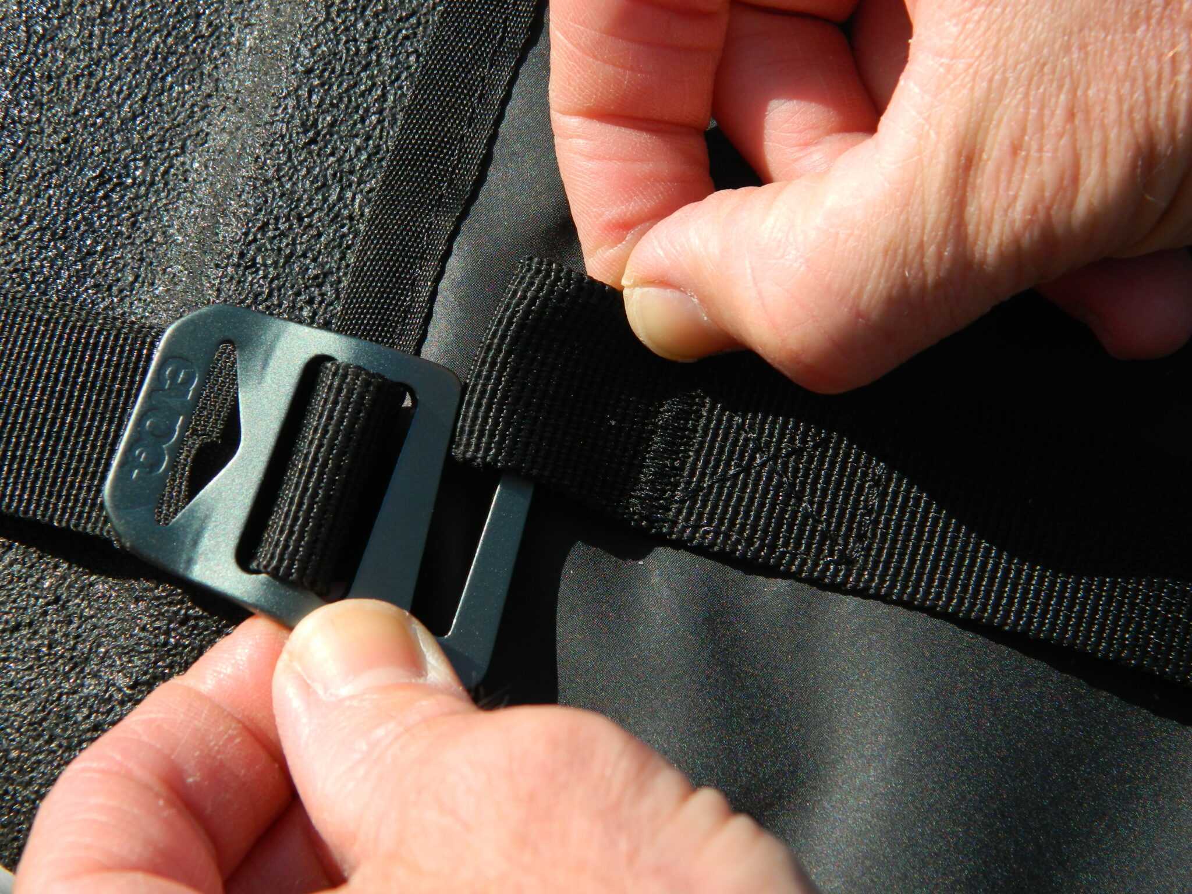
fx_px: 2893
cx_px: 596
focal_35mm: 84
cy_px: 447
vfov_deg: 17.6
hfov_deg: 23.3
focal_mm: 15.1
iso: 80
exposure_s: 1/500
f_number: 4.2
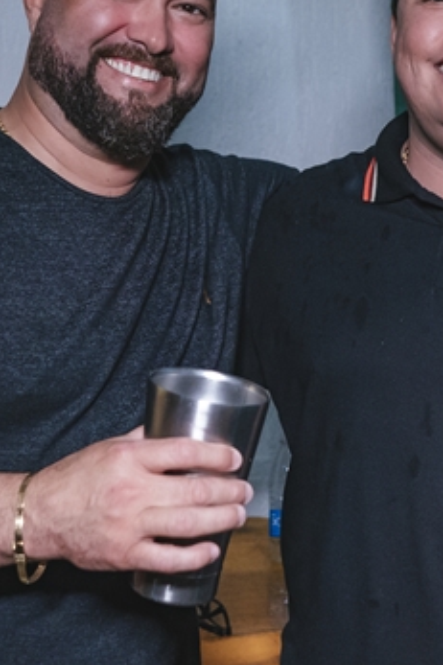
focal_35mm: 77
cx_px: 286
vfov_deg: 26.3
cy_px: 310
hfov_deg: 17.7
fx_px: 1423
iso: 2500
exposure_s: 1/320
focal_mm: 24
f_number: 2.5
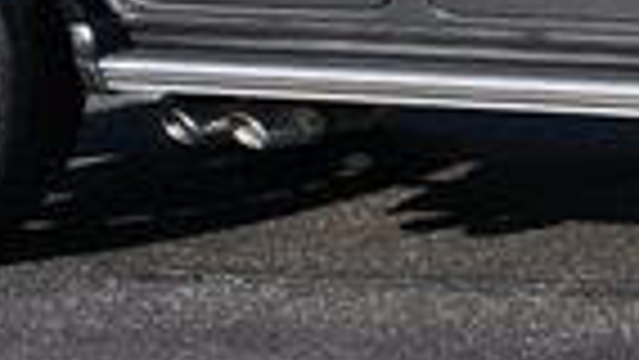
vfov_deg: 4.8
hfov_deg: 8.7
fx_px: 4153
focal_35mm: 245
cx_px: 760
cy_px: -472
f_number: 8
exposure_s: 1/250
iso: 140
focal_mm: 26
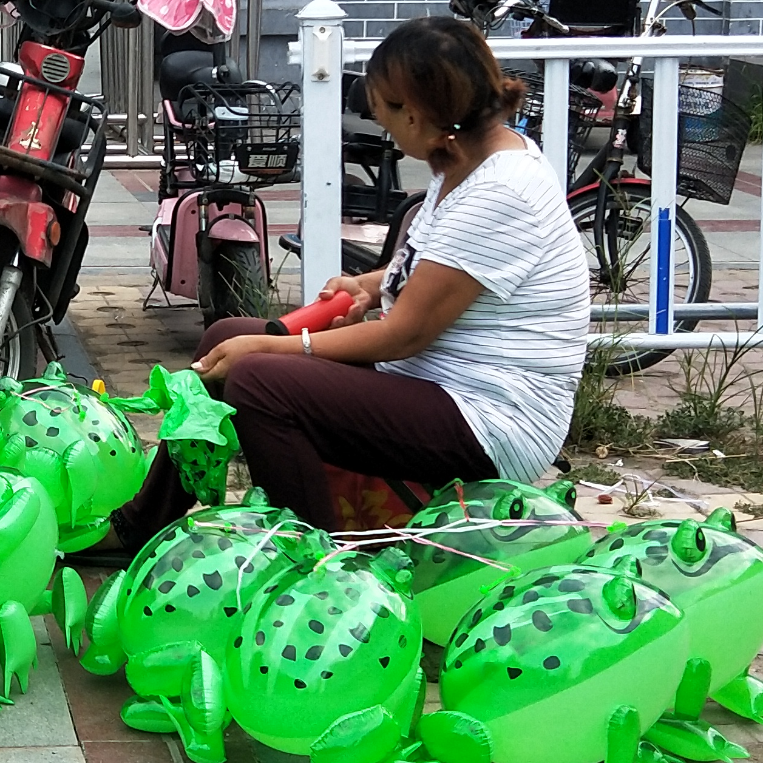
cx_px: -7
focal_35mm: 81
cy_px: 233
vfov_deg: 21.3
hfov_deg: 20.7
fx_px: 2020
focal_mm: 4.27
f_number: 1.7
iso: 33
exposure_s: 1/404
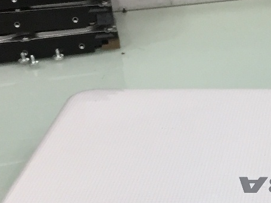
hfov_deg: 17.9
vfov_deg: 13.9
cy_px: 219
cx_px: 328
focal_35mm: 104
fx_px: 814
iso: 64
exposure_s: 1/33
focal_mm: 4.15
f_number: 2.2
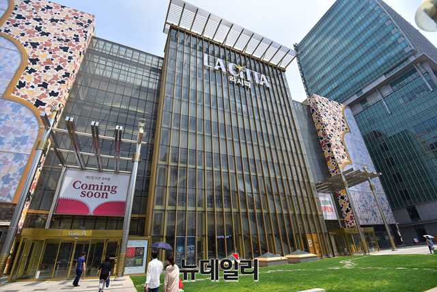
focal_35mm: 16
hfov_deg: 96.7
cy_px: 146
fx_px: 194
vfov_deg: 73.8
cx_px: 218
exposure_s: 1/800
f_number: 5
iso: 100
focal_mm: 16
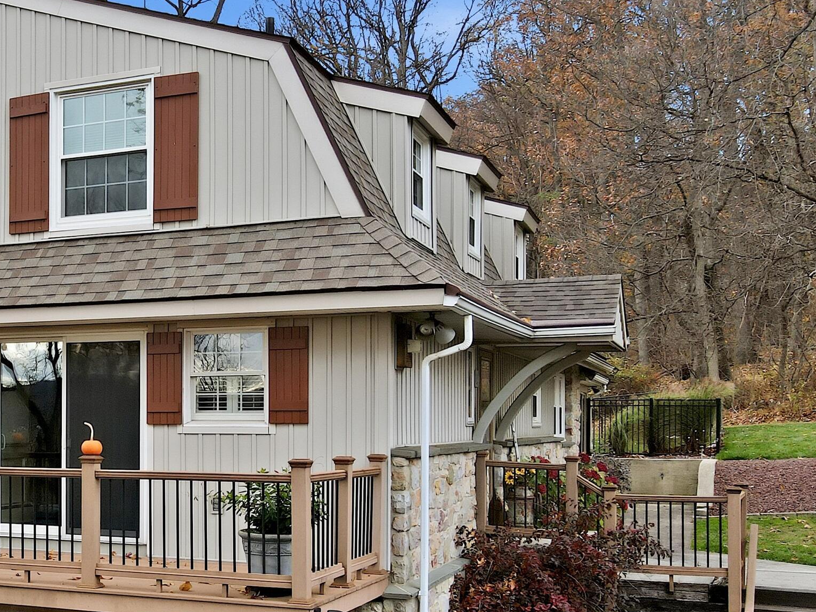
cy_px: 426
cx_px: 118
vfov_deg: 30.6
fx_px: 1108
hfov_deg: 38.3
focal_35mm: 47
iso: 100
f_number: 2.8
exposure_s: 1/80
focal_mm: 4.5
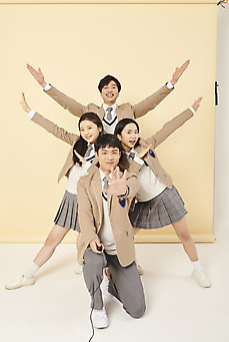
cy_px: 155
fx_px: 334
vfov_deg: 54.3
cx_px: 100
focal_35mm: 35
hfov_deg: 37.8
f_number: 8
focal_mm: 30
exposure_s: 1/125
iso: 200
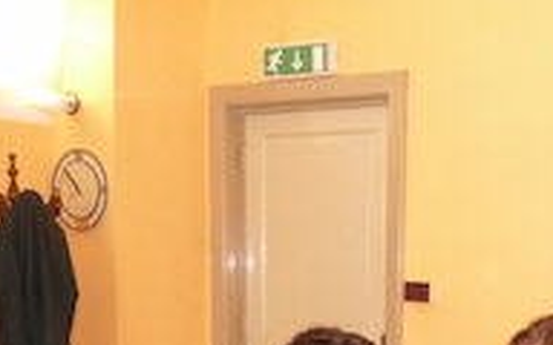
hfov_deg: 27.2
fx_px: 1100
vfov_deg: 17.0
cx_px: 498
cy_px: 428
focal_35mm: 73
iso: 400
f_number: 2.8
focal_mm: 5.5
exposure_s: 1/30
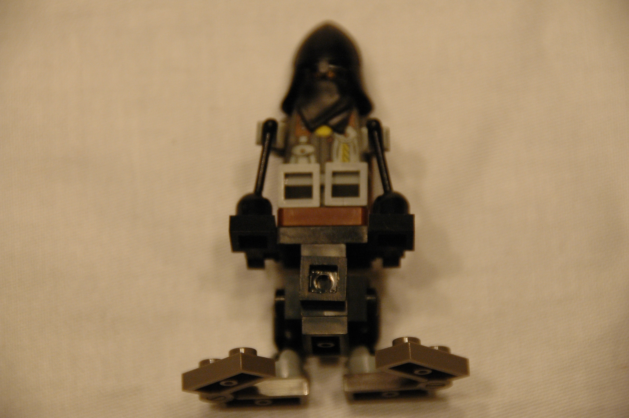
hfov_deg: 6.9
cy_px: 209
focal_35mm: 300
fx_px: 5237
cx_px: 314
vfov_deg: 4.6
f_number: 5.6
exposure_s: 1/25
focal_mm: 200
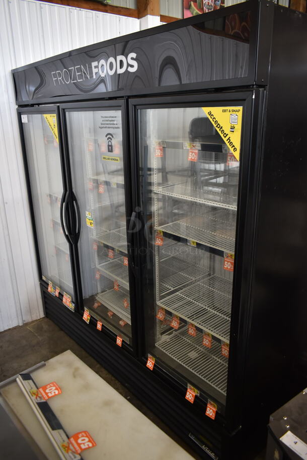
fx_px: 345
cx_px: 154
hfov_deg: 48.0
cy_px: 230
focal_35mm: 27
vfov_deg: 67.3
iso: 720
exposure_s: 1/30
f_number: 3.5
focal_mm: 18
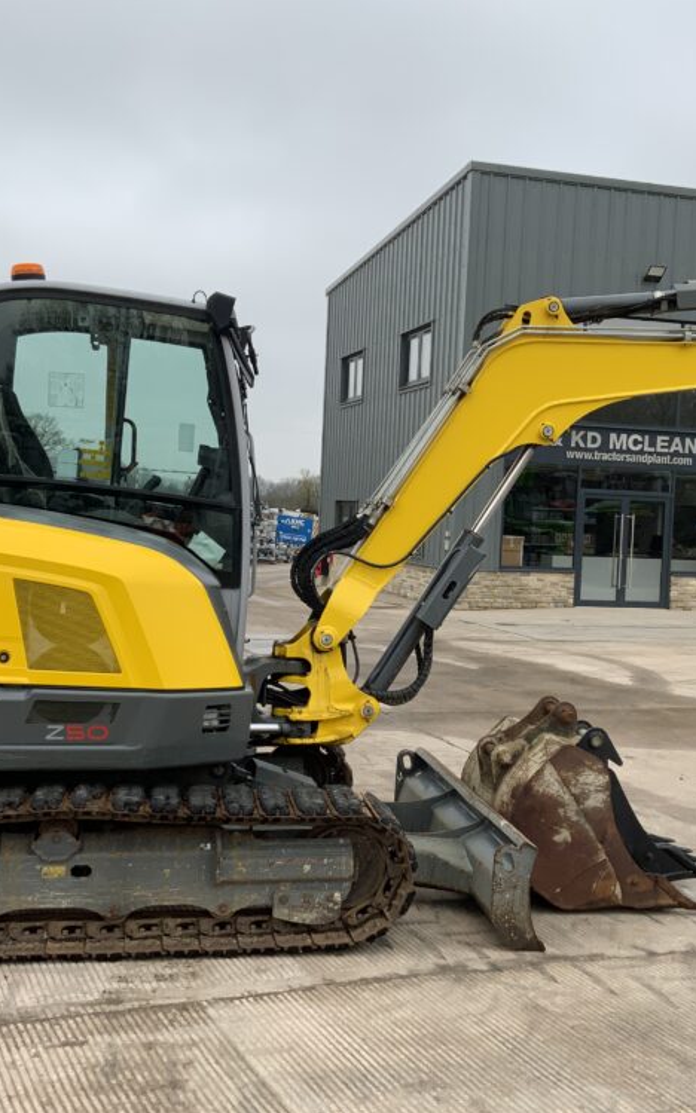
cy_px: 560
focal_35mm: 42
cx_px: 396
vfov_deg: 47.2
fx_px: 1275
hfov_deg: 30.5
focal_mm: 3
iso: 16
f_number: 1.8
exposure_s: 1/372
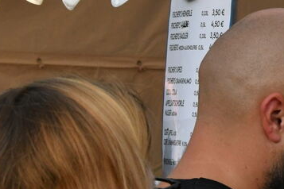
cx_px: 416
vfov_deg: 3.9
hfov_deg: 5.8
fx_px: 2785
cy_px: 38
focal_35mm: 353
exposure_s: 1/800
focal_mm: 70
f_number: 14
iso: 2000
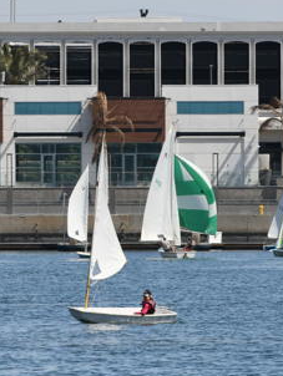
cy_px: 98
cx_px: 117
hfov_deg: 2.0
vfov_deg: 2.7
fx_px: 8088
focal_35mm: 743
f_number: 9
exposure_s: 1/400
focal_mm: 195
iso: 200
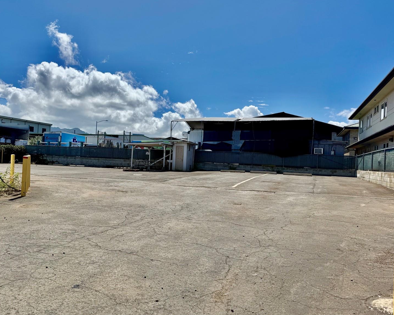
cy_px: 158
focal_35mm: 26
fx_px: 303
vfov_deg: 54.9
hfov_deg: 65.9
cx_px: 180
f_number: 1.78
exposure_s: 1/9009
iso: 80
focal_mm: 6.76
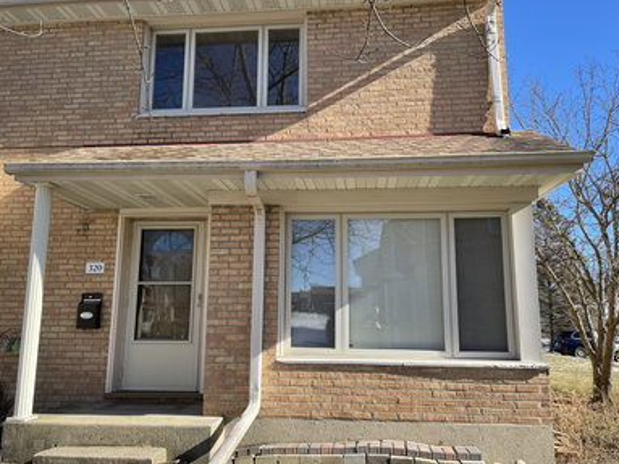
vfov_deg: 48.2
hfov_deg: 61.7
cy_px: 231
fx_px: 518
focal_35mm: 29
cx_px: 306
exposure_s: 1/1435
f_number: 1.6
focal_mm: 4.2
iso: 32
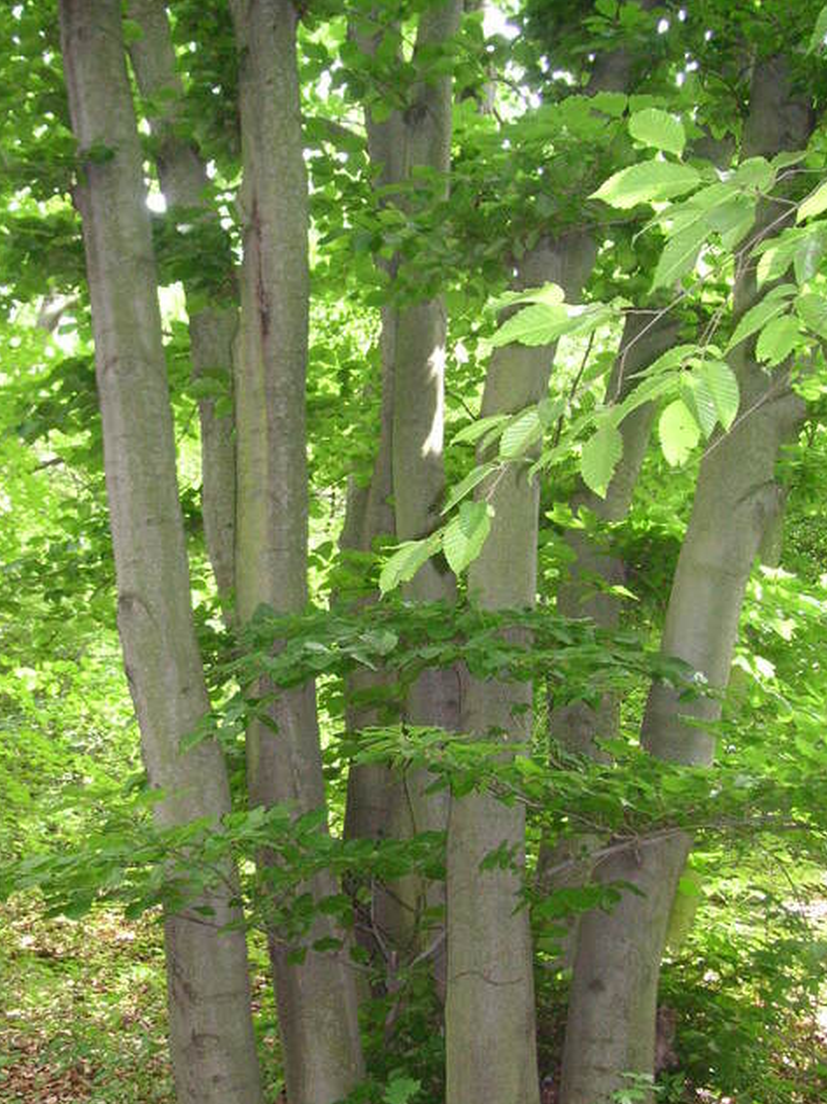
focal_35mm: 47
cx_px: 308
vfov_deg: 40.3
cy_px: 643
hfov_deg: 30.7
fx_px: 1498
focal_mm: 6.1
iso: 160
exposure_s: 1/60
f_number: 2.8
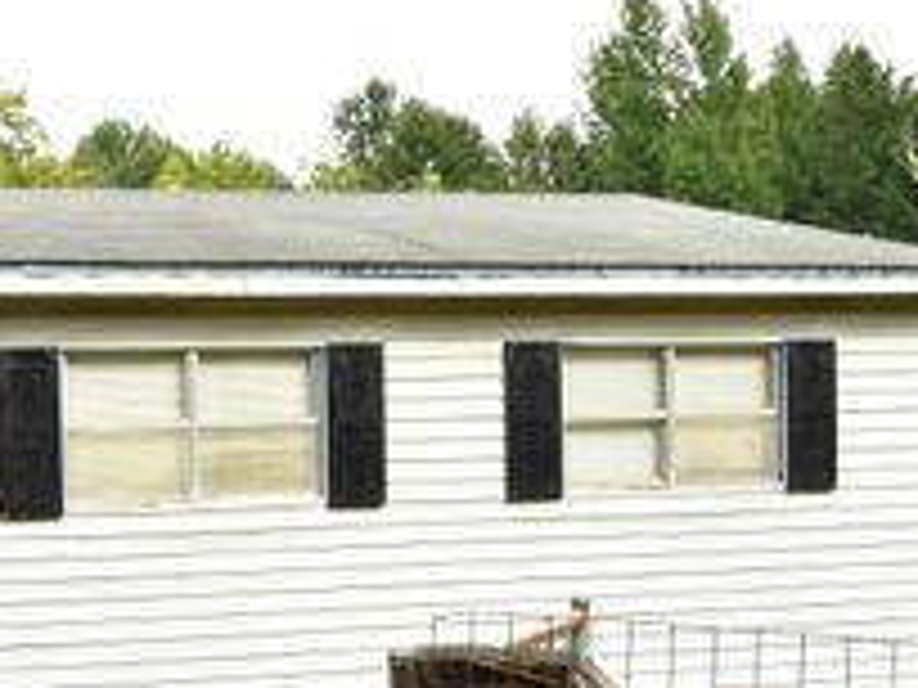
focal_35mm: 60
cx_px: -104
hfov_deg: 28.9
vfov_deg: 24.2
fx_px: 1596
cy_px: 483
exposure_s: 1/250
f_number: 9
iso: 640
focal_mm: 17
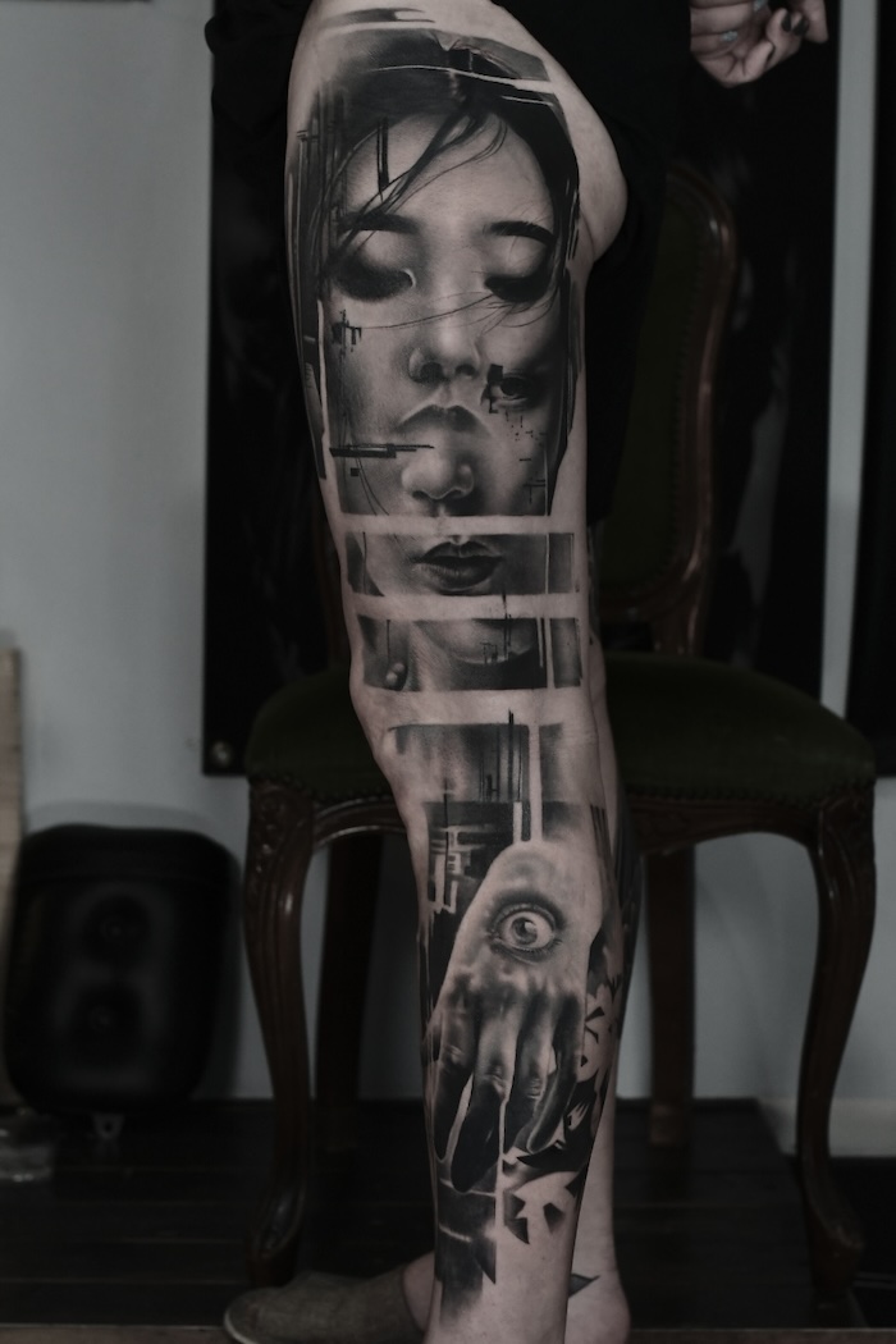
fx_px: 1960
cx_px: 448
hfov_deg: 25.8
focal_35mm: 52
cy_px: 672
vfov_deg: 37.9
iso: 500
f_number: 4
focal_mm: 35
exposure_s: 1/60
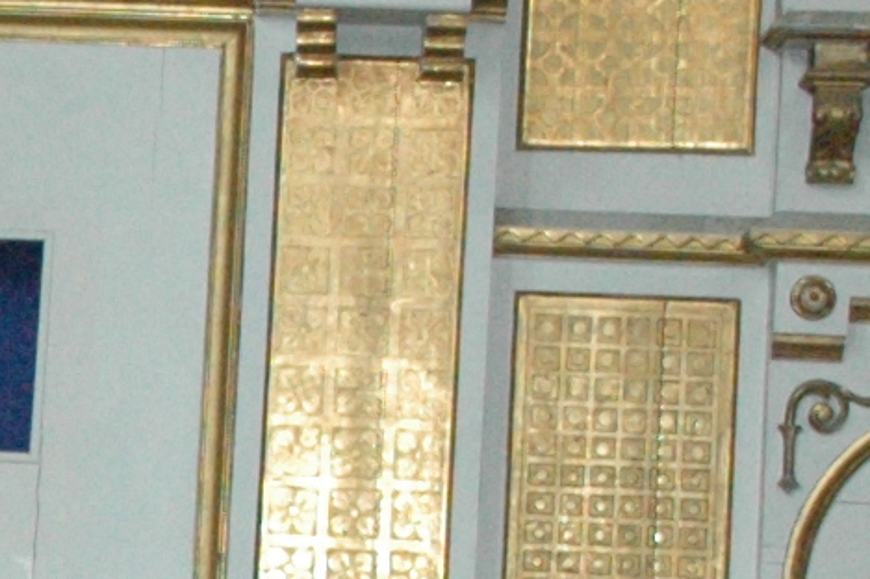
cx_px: -762
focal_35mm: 231
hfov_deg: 8.5
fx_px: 5578
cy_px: 711
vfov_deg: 5.9
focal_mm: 24
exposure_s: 1/80
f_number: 5
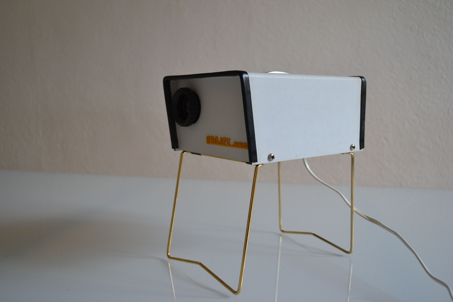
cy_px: 151
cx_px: 226
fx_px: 415
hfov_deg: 57.2
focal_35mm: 33
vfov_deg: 40.0
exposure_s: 1/60
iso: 400
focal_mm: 22
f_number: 4
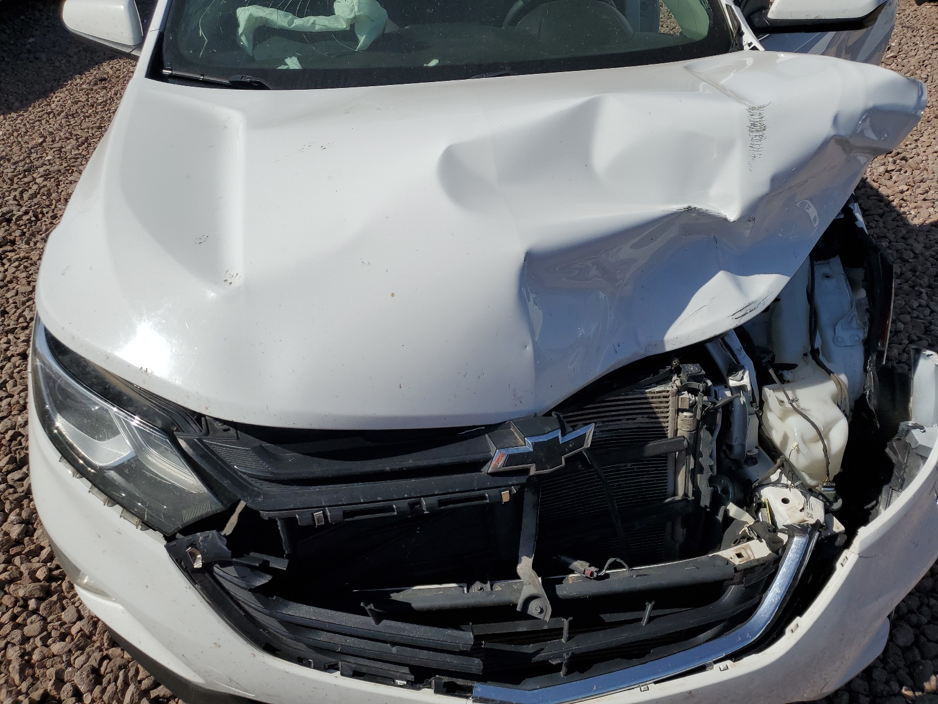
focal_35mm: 26
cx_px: 469
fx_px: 705
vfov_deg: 53.1
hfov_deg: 67.3
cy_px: 352
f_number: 1.5
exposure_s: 1/10000
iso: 51
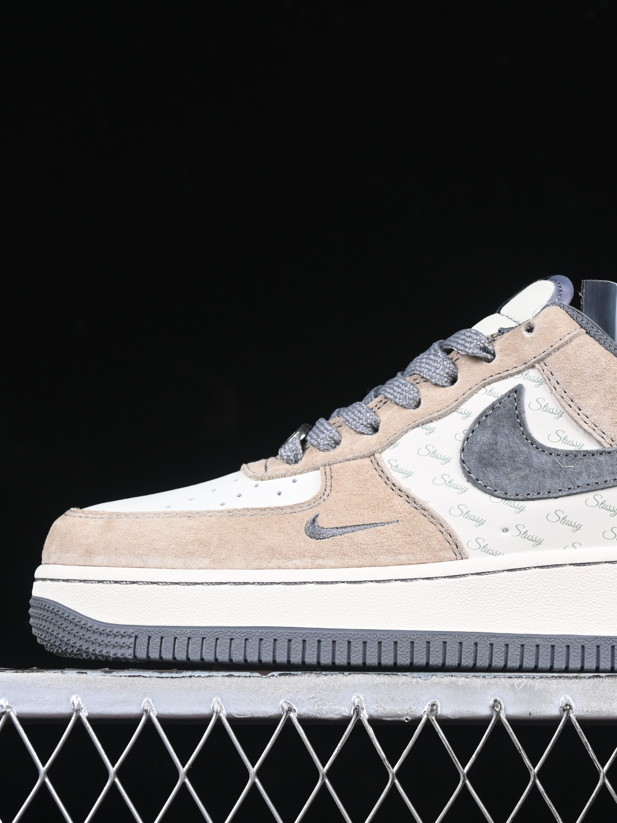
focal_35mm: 110
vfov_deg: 17.9
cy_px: 411
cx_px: 462
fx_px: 2614
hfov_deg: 13.4
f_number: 7.1
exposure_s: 1/80
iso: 160
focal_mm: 50
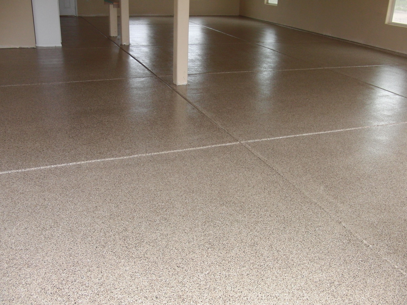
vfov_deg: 38.7
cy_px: 152
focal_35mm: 37
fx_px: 435
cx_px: 204
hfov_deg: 50.1
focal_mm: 6.42
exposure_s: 1/80
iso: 200
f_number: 3.6
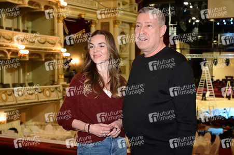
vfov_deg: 29.2
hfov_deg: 42.8
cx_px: 117
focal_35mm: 46
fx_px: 299
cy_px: 78
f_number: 5
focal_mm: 46
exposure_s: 1/200
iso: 4000
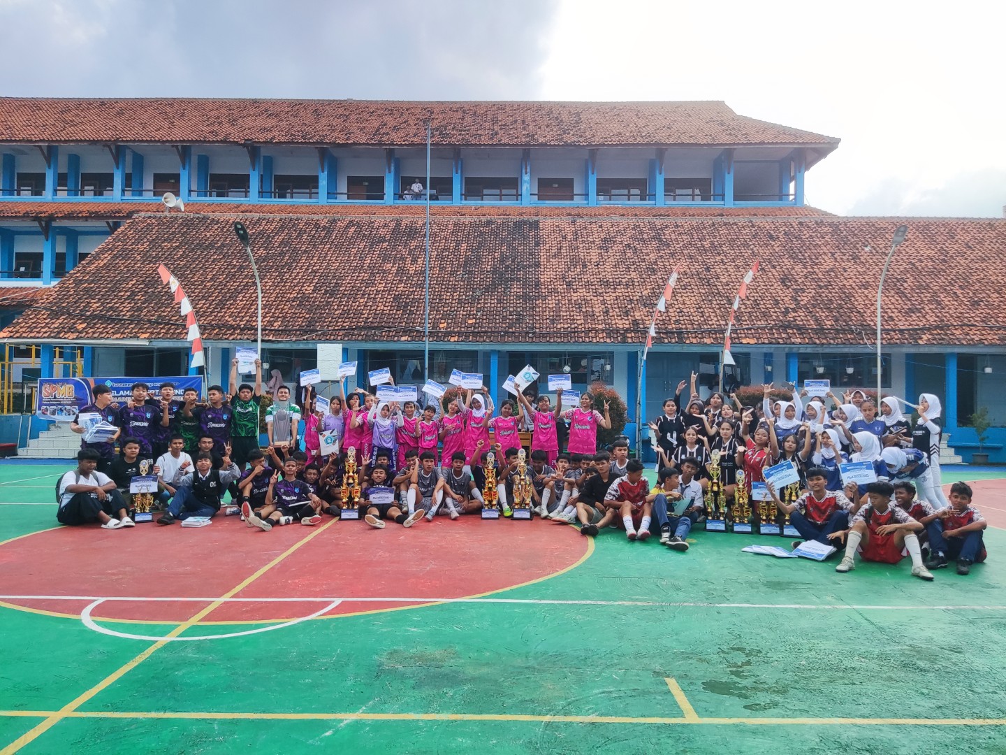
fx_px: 727
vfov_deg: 54.9
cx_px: 503
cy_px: 378
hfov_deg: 69.4
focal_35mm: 25
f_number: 1.79
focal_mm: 4.71
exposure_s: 1/1450
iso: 50
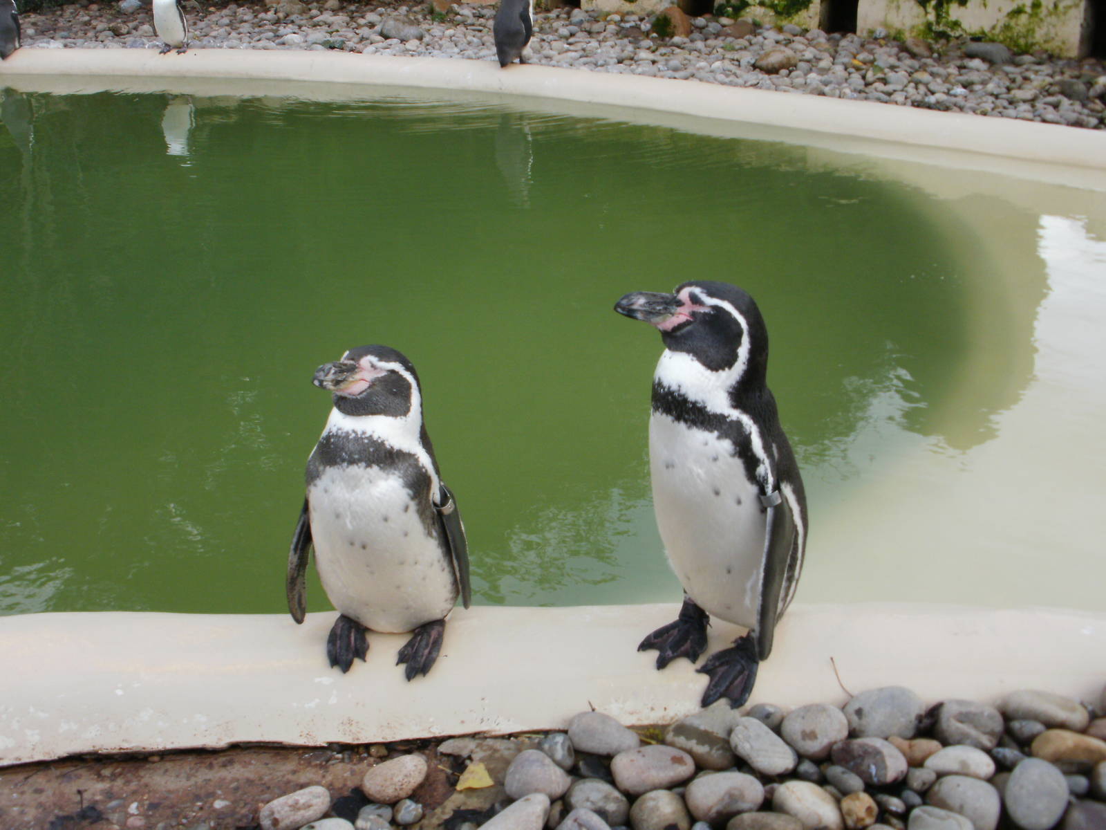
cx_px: 553
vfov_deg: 39.7
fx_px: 1150
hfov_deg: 51.4
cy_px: 415
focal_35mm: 36
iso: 100
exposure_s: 1/80
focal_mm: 6.3
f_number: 5.6
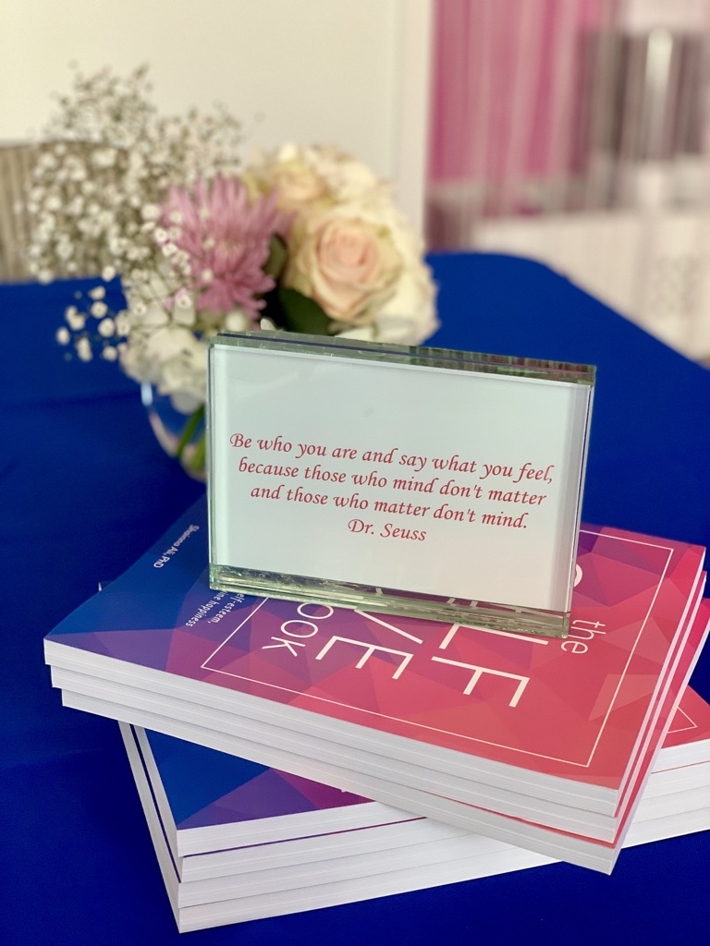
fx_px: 1422
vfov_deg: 36.8
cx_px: 355
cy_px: 473
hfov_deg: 28.0
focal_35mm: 52
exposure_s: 1/60
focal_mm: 6
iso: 125
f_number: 2.4
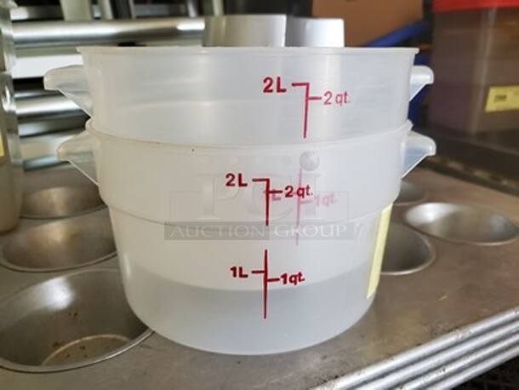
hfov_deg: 67.3
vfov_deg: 53.1
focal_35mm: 26
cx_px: 260
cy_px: 195
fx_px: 390
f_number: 1.5
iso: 500
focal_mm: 4.3
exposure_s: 1/50
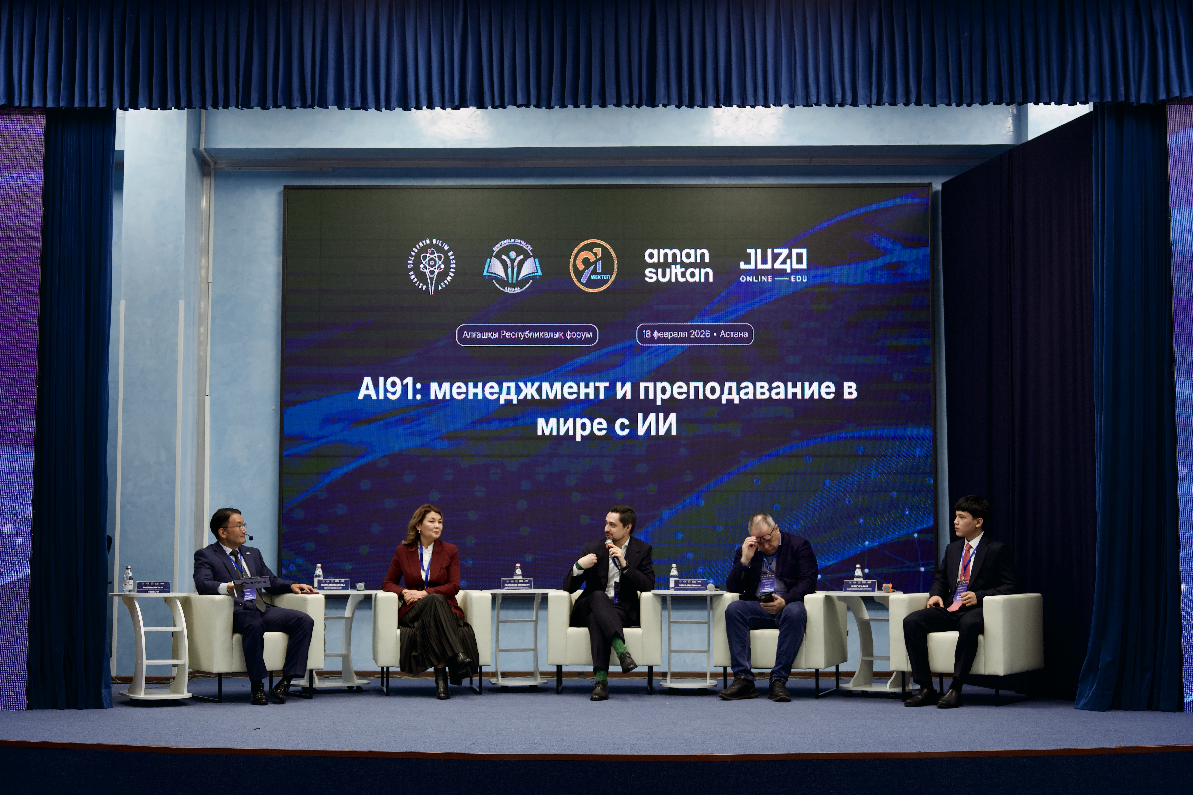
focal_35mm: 49
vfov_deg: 27.5
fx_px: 1624
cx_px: 596
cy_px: 398
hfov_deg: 40.3
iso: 1250
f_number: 3.5
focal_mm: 49
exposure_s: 1/160
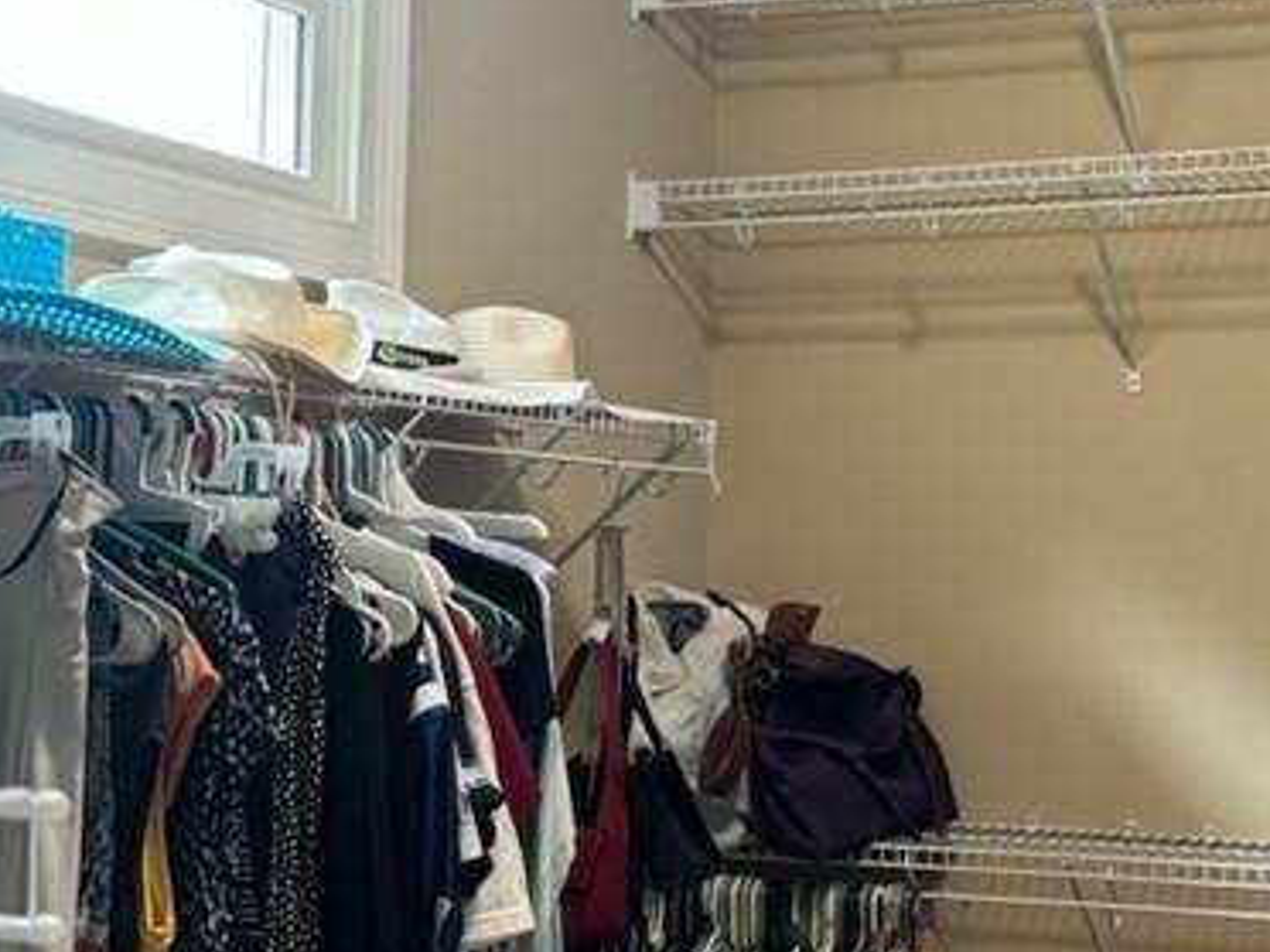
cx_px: 898
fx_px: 2421
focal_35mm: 66
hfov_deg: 29.1
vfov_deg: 22.2
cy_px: 365
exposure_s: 1/60
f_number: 1.78
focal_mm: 6.76
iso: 200
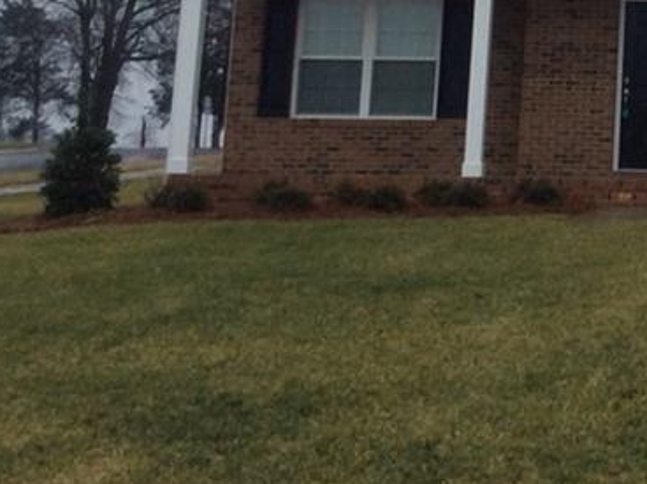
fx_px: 1661
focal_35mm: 89
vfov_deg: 16.0
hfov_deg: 20.6
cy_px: -74
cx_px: 777
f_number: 2.4
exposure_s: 1/316
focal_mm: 3.3
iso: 32
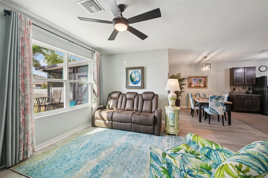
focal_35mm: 14
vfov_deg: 81.1
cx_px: 134
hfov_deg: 104.3
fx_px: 104
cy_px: 89
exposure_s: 1/80
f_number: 8
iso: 400
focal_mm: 14
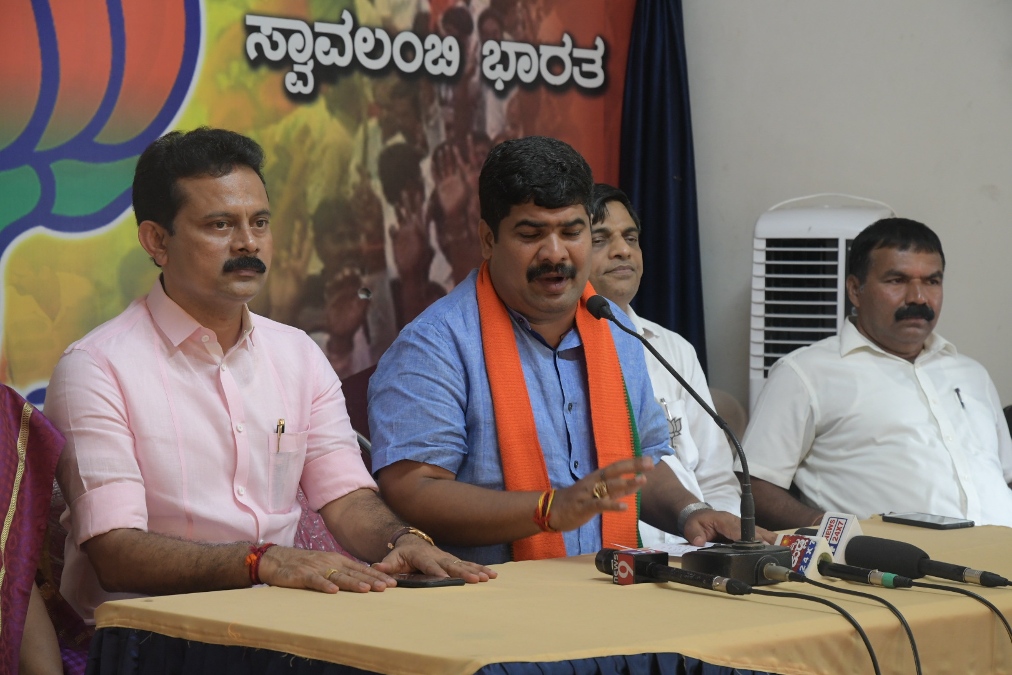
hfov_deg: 23.4
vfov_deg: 15.7
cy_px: 338
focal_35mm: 87
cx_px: 506
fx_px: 2445
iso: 1600
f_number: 5.6
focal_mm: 58
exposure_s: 1/60
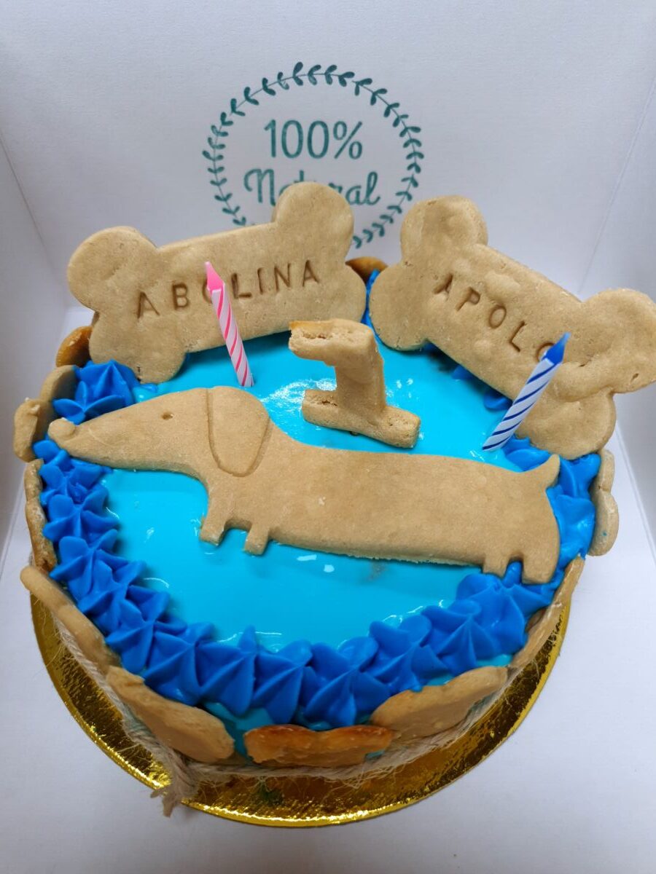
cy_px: 437
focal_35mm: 26
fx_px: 657
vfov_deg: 67.3
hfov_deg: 53.1
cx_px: 328
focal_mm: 4.3
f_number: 1.5
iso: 50
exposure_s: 1/100
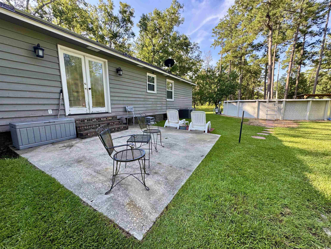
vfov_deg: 85.7
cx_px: 166
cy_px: 124
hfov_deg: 102.1
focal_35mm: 14
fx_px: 134
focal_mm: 2.22
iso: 40
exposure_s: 1/168
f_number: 2.2
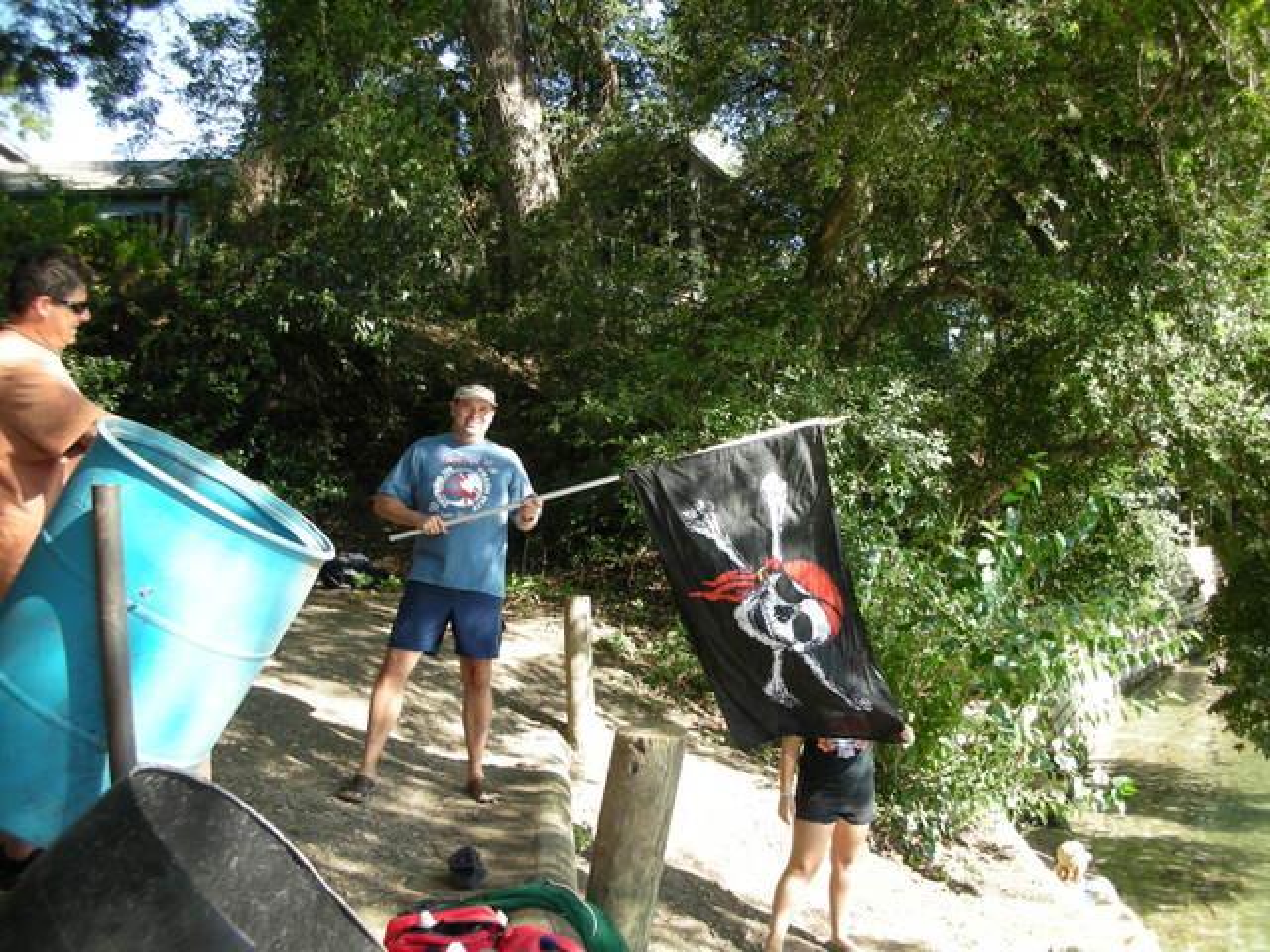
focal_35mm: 35
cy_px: 476
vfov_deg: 40.7
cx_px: 635
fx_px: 1284
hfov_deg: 52.6
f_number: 2.8
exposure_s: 1/91.3
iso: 50
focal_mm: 5.8
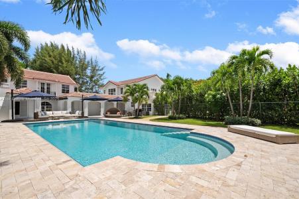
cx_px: 150
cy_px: 100
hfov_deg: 100.4
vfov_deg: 77.2
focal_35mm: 15
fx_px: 124
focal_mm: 15
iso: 200
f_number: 8
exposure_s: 1/500
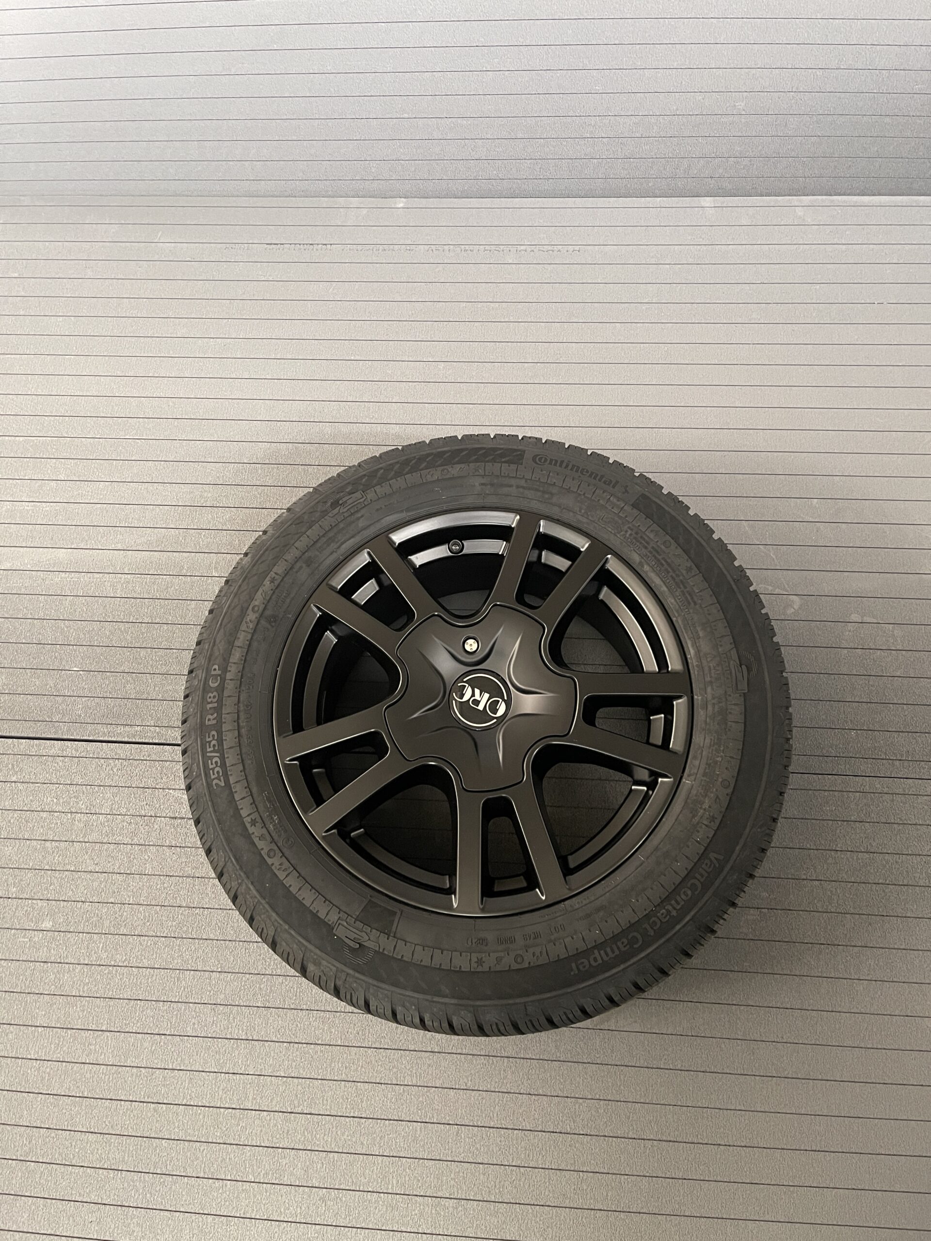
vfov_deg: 67.3
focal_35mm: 26
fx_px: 932
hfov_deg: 53.1
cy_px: 620
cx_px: 466
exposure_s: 1/50
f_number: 1.6
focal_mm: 5.1
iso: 400
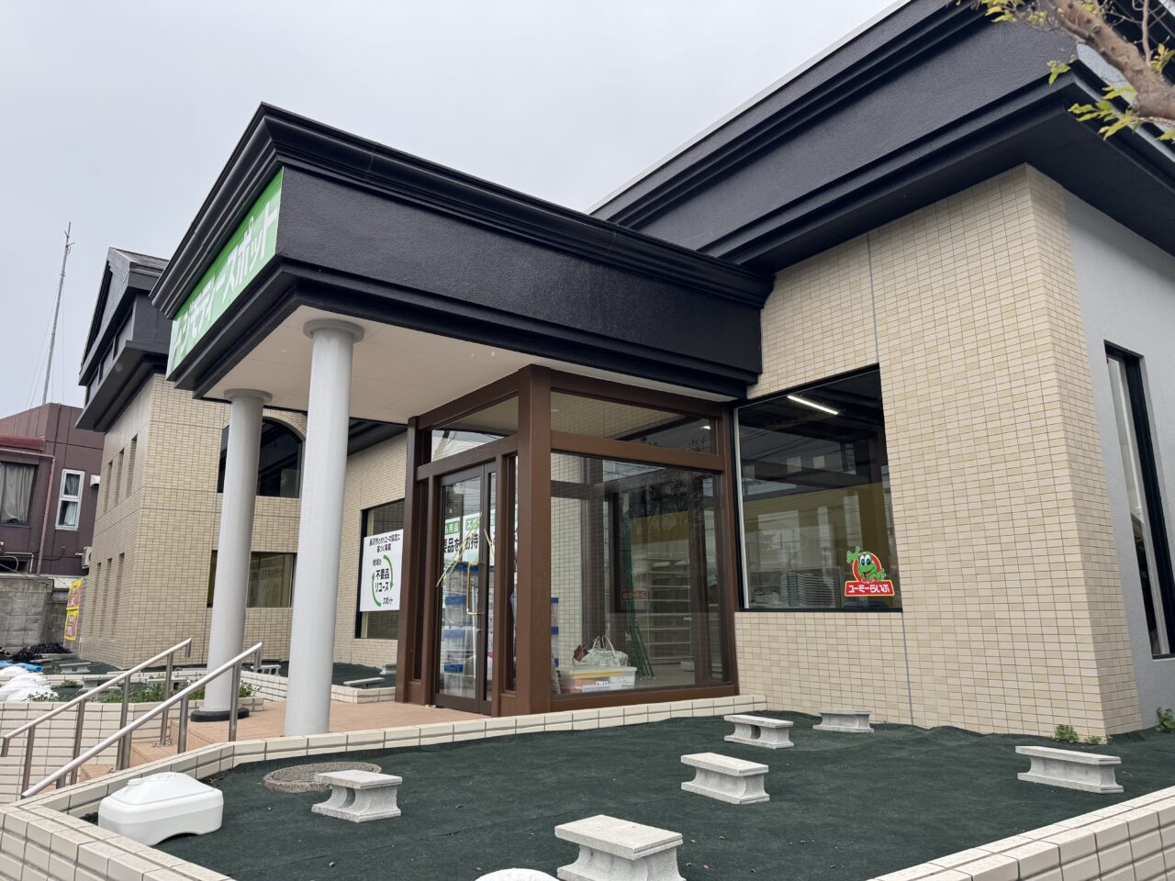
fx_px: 815
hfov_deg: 71.6
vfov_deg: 56.8
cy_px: 440
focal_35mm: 24
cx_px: 588
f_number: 1.78
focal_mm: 6.76
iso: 80
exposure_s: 1/582
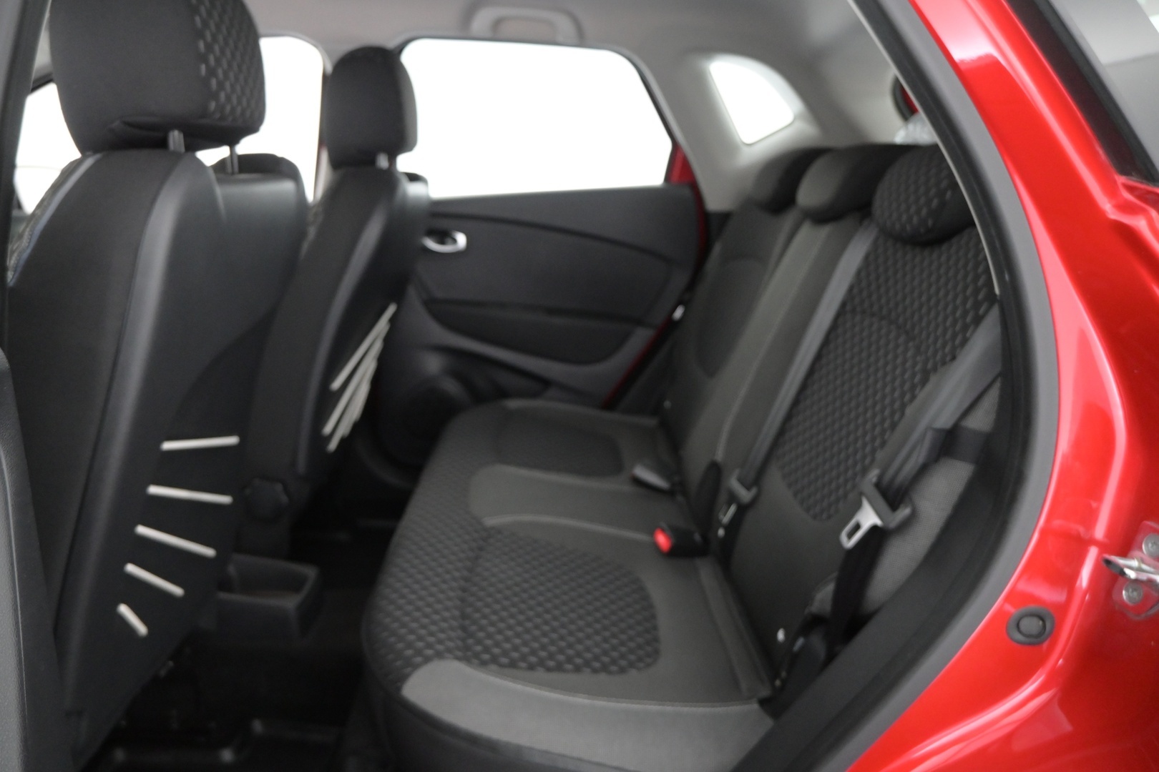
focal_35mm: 24
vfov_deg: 53.1
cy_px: 386
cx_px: 580
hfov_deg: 73.7
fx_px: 773
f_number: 3.5
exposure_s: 1/30
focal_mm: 16
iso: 2500
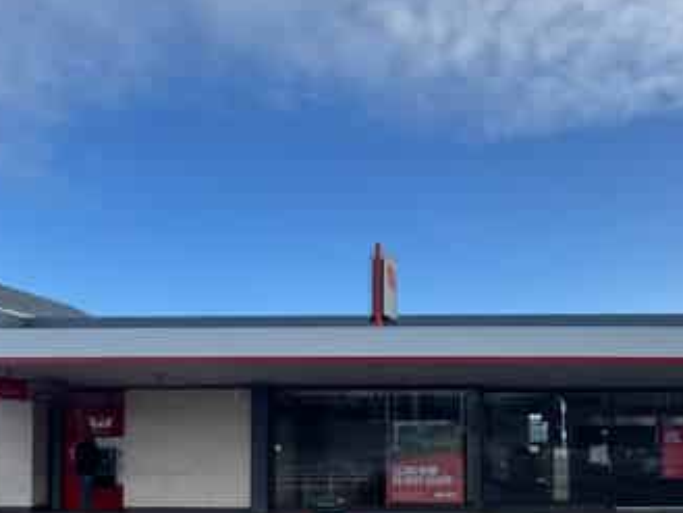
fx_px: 553
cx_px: 453
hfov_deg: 61.9
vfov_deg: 46.7
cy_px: 423
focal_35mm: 28
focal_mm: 2.22
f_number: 2.2
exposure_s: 1/636
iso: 40
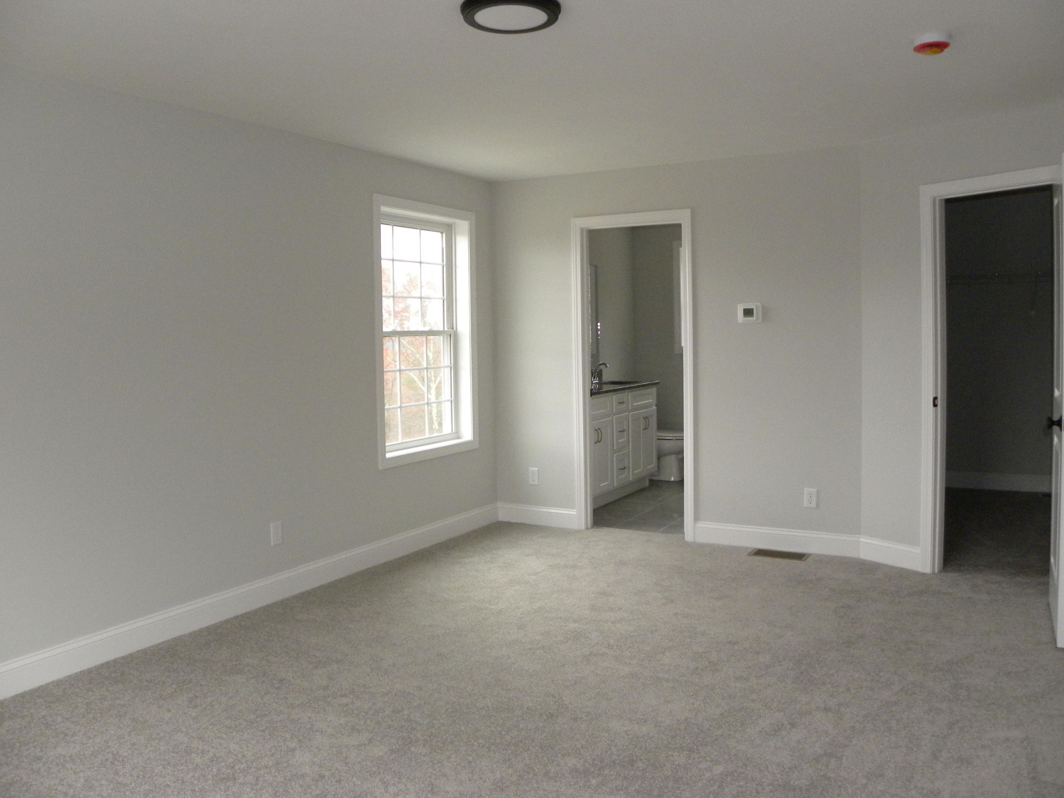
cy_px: 377
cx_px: 542
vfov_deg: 49.7
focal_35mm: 28
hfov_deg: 63.4
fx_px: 861
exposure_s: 1/68.8
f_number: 2.8
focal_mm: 4.6
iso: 295
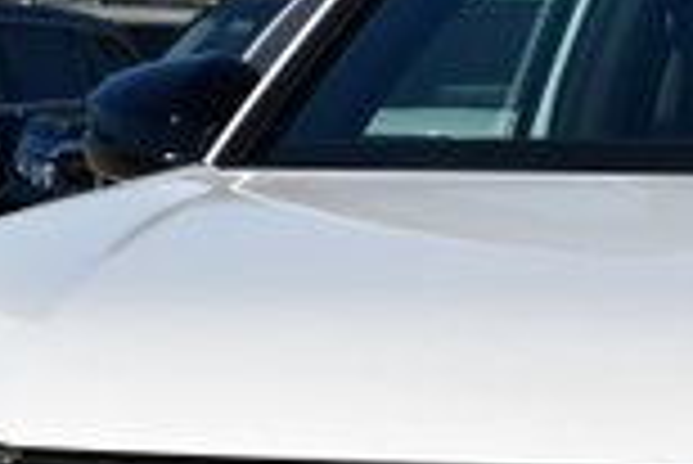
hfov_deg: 6.0
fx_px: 6591
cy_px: 624
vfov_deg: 4.0
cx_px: 963
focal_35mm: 342
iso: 200
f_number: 11
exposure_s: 1/500
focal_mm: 55
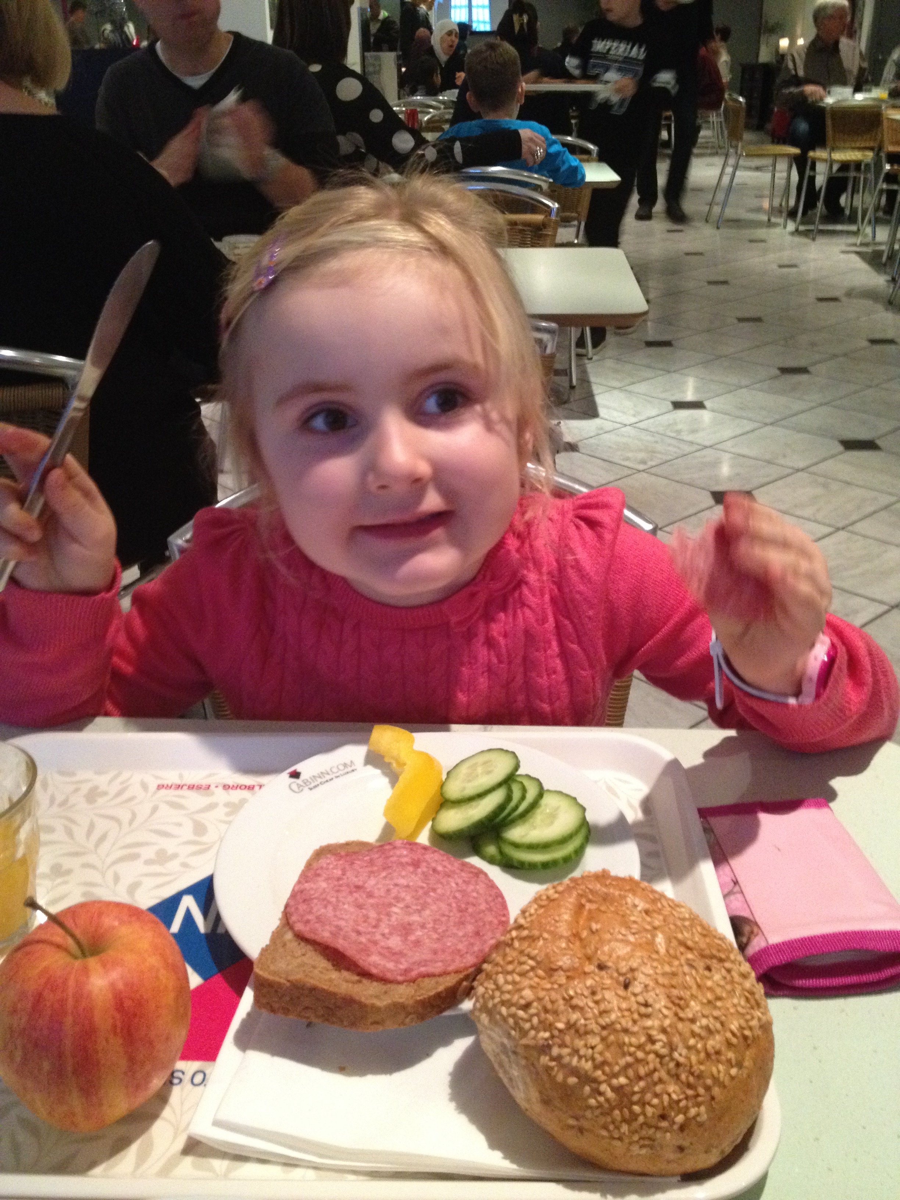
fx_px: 1213
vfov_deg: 52.6
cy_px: 600
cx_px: 450
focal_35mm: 35
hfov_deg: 40.7
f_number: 2.4
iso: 400
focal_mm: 4.28
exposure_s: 1/17
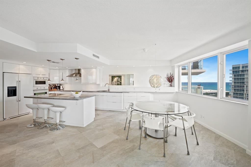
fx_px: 98
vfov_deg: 81.1
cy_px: 84
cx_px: 126
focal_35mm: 14
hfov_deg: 104.3
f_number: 8
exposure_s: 1/10
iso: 200
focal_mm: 14
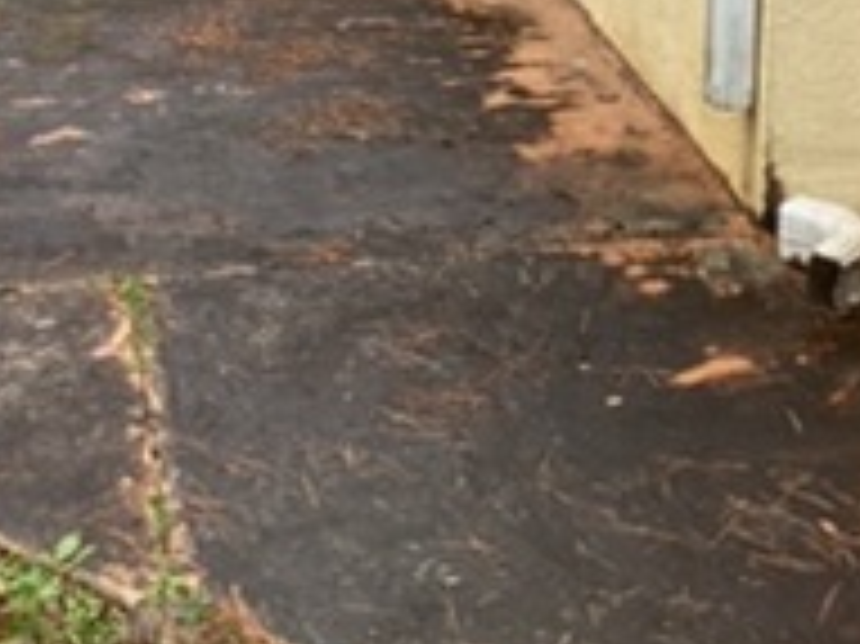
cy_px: -243
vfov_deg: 13.6
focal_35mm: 104
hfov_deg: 18.9
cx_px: 369
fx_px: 2582
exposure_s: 1/120
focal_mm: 3.3
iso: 25
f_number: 2.4
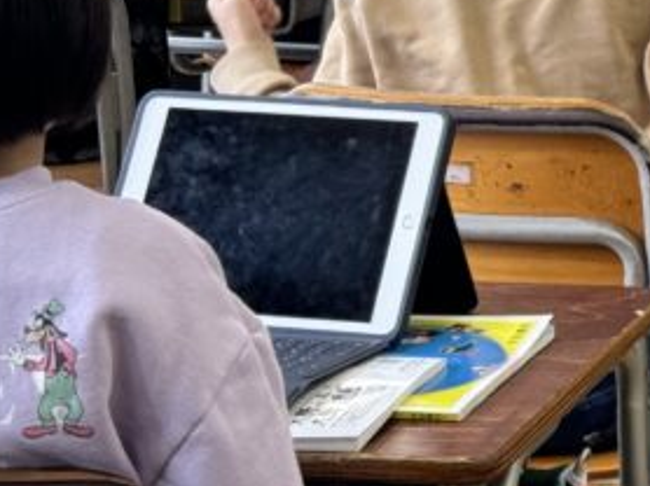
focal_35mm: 177
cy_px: -185
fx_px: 3321
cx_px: 984
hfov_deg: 10.8
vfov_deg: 8.2
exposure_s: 1/100
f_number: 1.78
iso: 80
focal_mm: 6.76
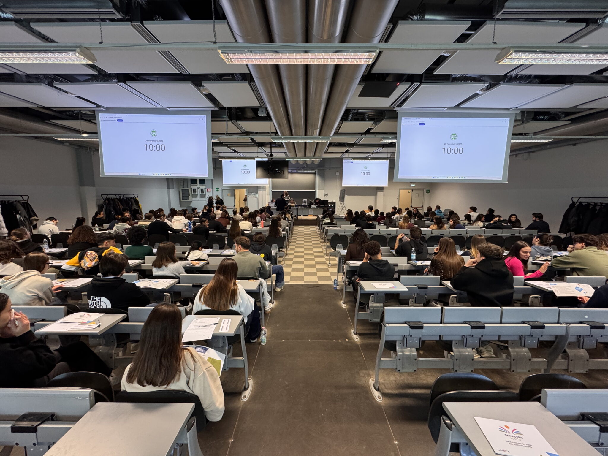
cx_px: 304
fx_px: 246
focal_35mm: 14
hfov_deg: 102.1
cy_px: 228
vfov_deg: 85.7
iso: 250
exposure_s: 1/50
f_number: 2.2
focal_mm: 2.22
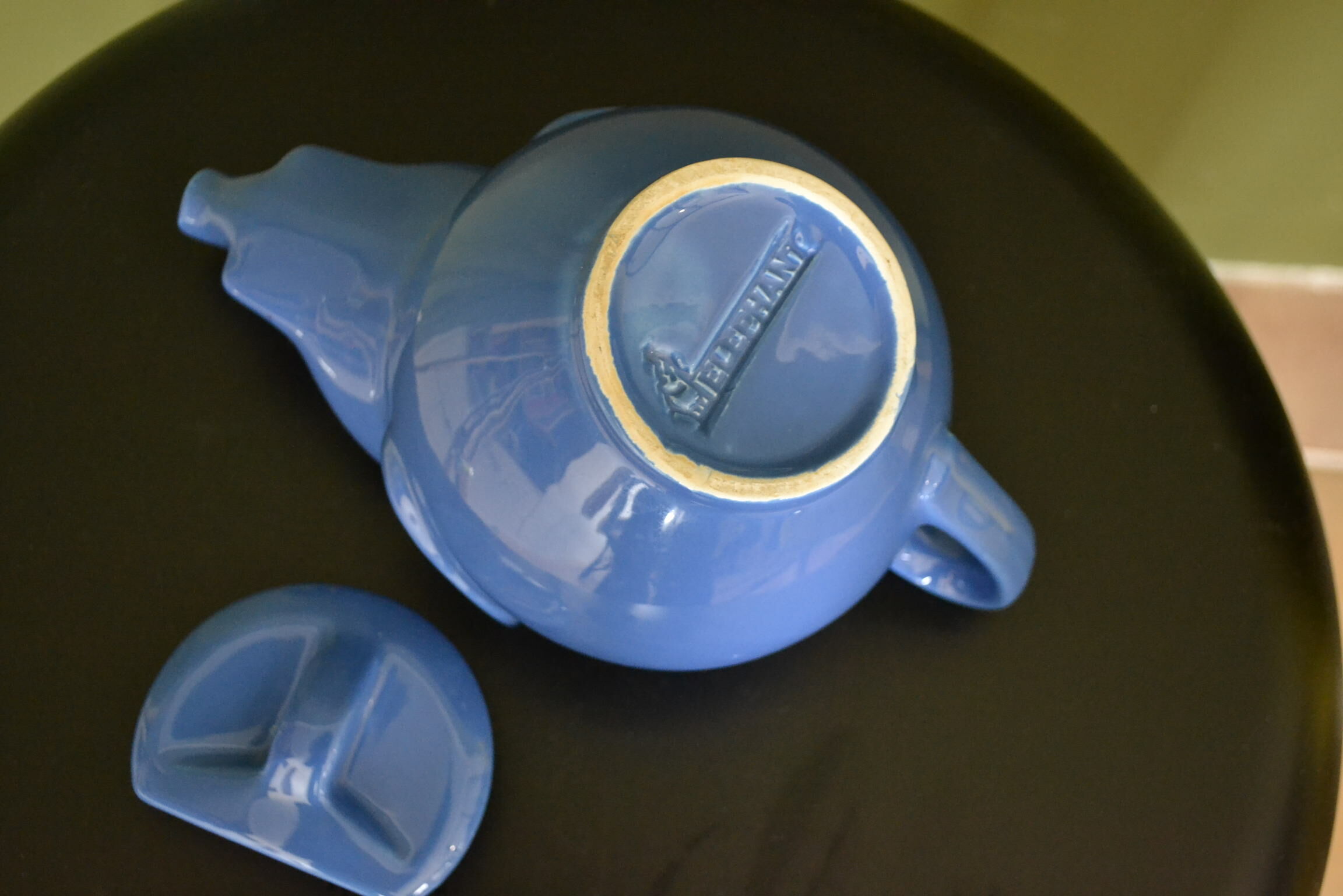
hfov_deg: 41.1
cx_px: 672
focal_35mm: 48
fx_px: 1791
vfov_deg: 28.1
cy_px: 448
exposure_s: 1/20
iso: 3200
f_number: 4.8
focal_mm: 32
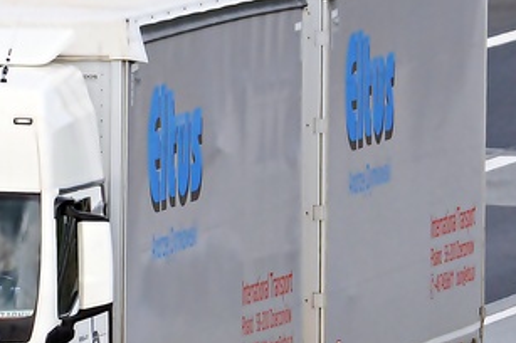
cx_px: 77
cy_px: 256
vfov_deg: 1.2
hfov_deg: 1.8
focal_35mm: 1171
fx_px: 16766
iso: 800
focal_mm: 300
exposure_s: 1/1250
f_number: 10
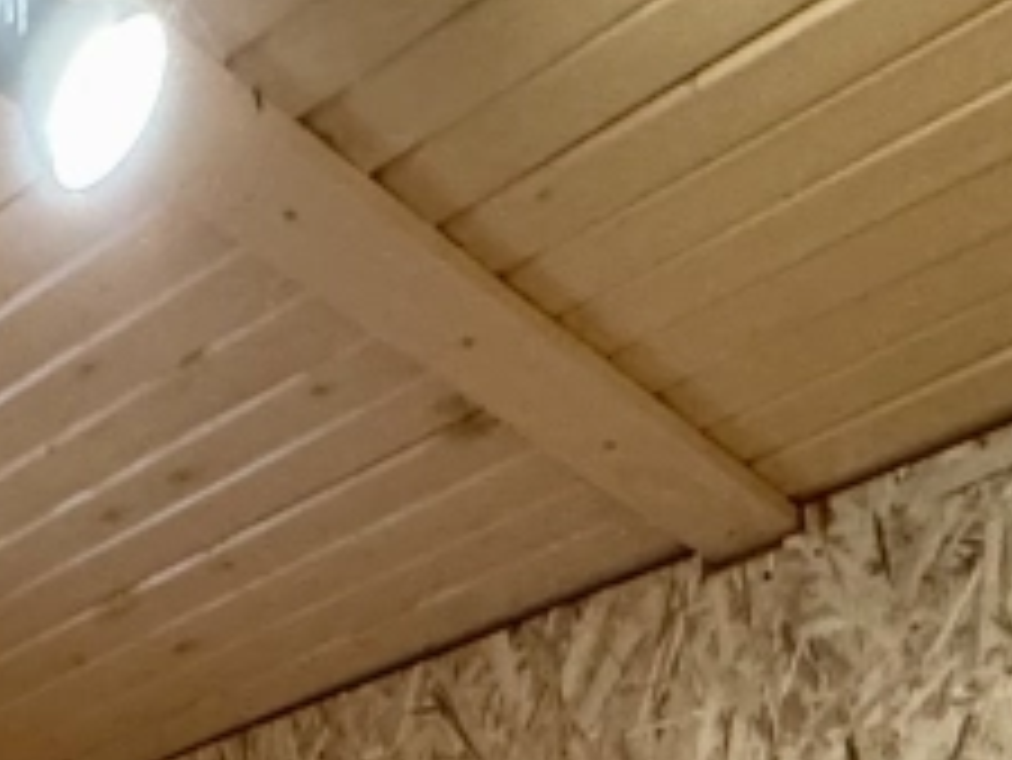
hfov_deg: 22.6
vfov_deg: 13.7
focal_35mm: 78
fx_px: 2282
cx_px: -270
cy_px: 1815
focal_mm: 2.22
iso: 500
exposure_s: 1/50
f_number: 2.2
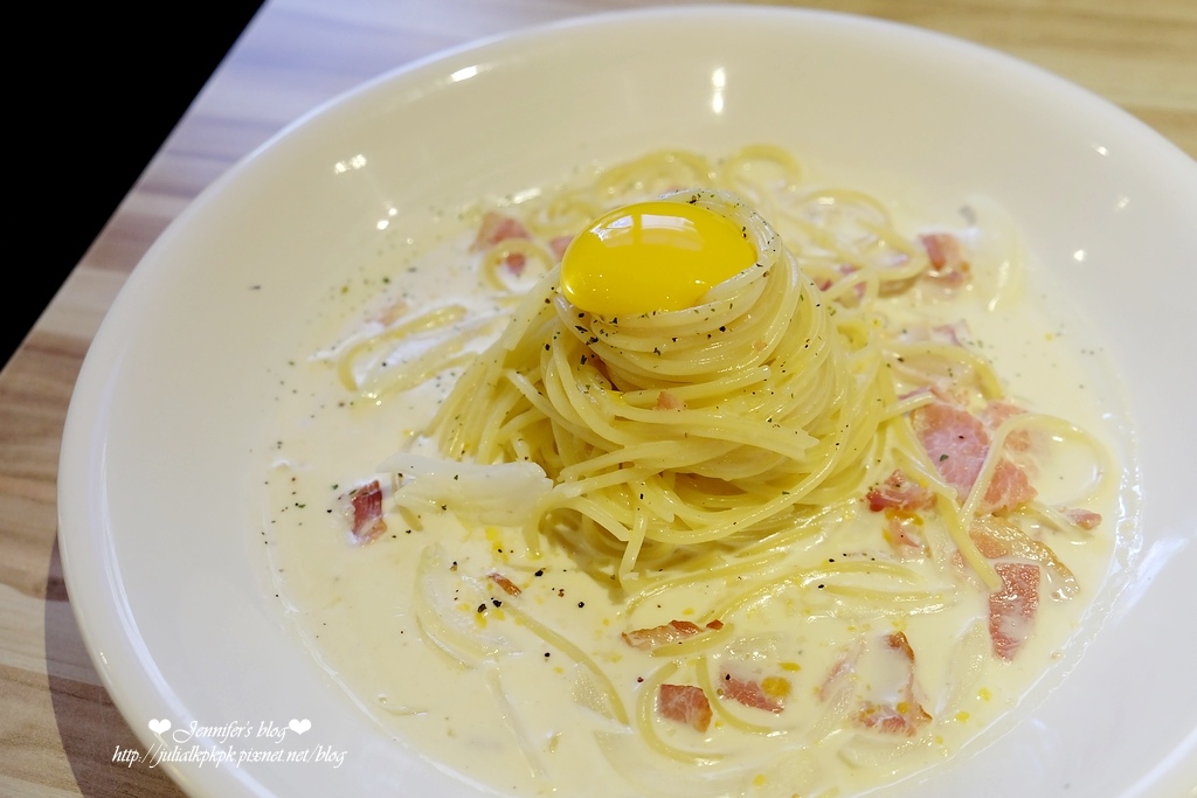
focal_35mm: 43
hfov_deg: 45.4
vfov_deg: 31.2
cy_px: 399
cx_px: 598
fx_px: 1430
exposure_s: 1/60
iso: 1600
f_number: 4
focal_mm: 28.9
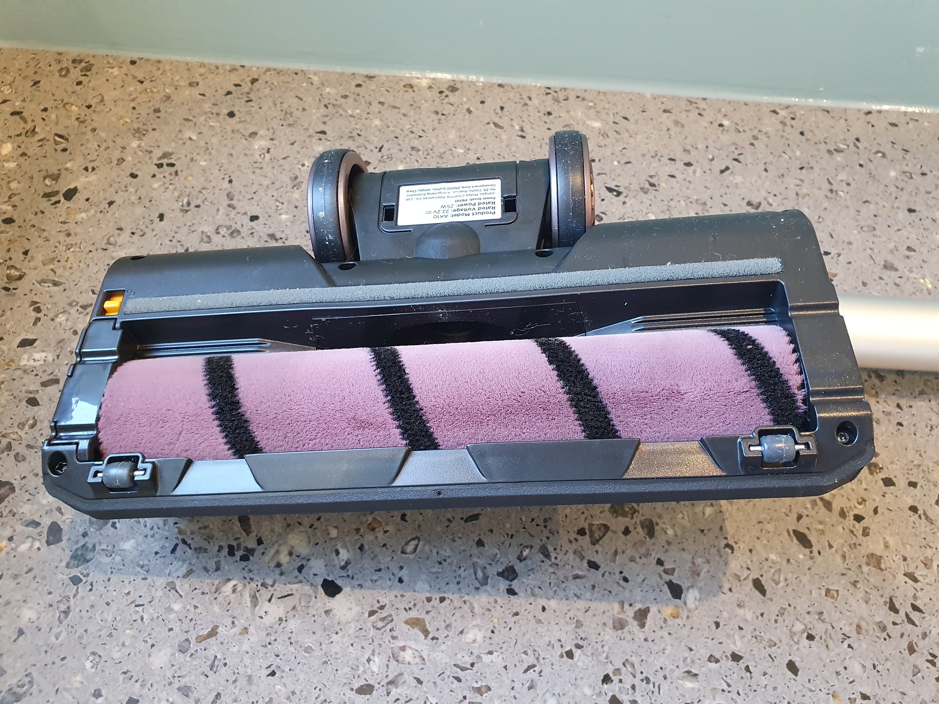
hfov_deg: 67.3
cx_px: 470
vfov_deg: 53.1
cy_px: 352
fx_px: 705
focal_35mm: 26
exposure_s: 1/50
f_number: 2.4
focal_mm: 4.32
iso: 500
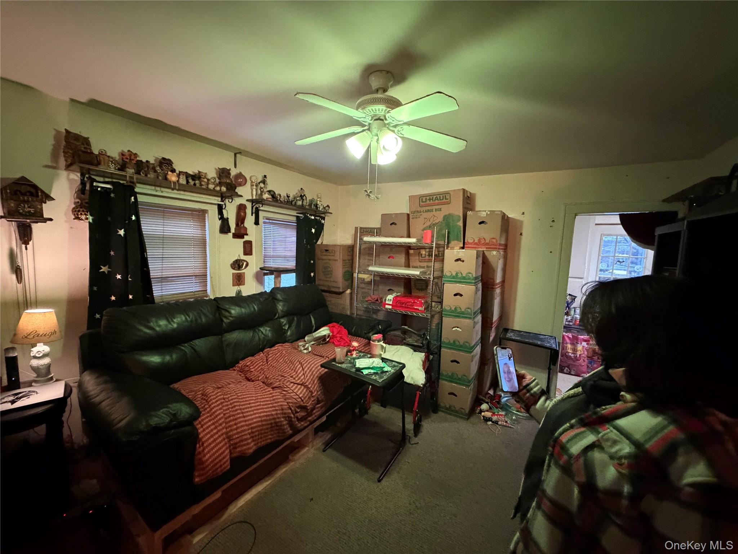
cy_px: 277
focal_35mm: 14
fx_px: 298
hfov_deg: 102.1
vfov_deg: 85.7
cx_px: 369
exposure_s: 1/40
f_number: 2.2
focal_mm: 2.22
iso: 1250
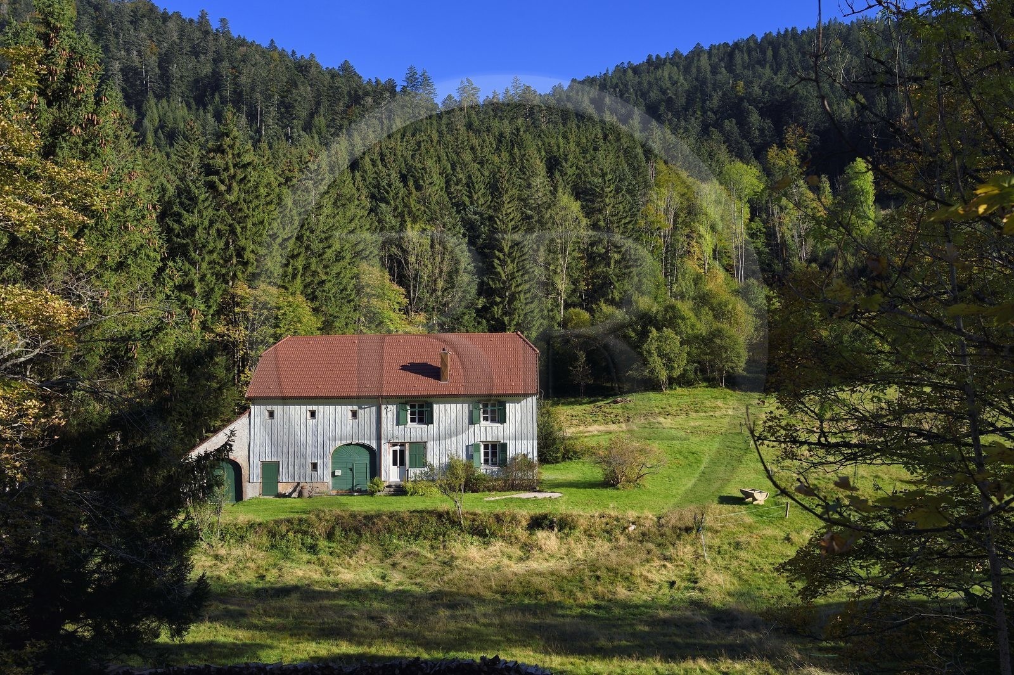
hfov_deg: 55.8
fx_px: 957
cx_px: 507
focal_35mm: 34
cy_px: 338
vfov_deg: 38.8
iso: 200
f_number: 9
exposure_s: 1/400
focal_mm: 34
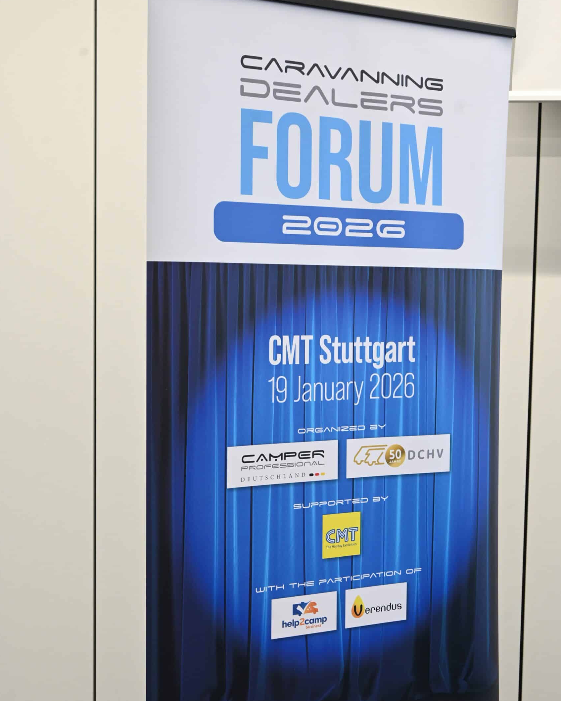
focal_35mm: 51
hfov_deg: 29.7
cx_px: 280
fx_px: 1058
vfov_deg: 36.6
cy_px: 366
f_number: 6
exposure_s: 1/125
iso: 1800
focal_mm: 45
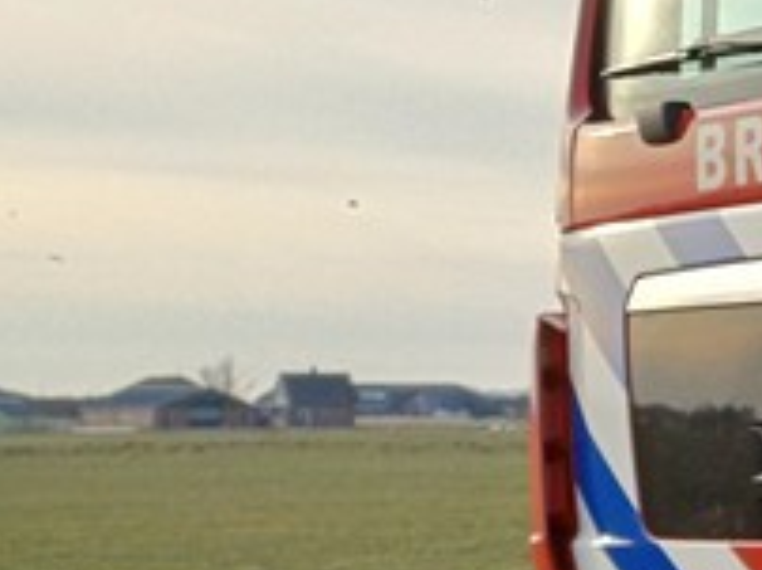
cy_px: 321
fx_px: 2792
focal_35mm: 127
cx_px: 1864
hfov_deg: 12.2
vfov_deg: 11.6
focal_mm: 4.65
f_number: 1.8
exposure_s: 1/444
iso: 50
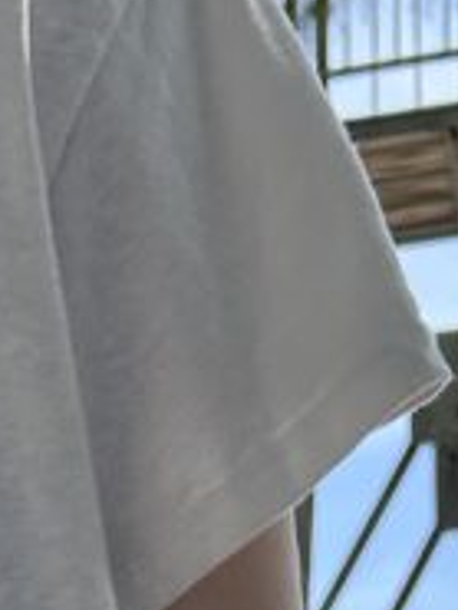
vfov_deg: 11.6
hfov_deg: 9.9
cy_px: 1398
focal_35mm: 144
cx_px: -303
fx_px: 2537
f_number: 1.5
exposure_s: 1/1311
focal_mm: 5.7
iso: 50
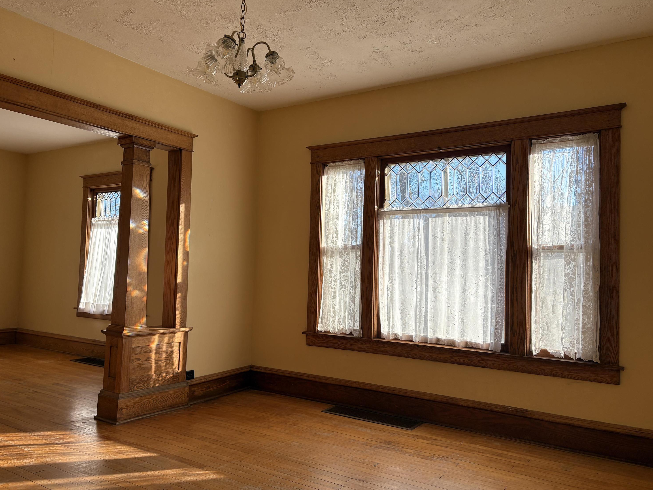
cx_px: 337
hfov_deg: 65.3
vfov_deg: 51.4
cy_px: 248
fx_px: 509
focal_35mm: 27
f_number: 1.6
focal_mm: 5.96
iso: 50
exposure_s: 1/453
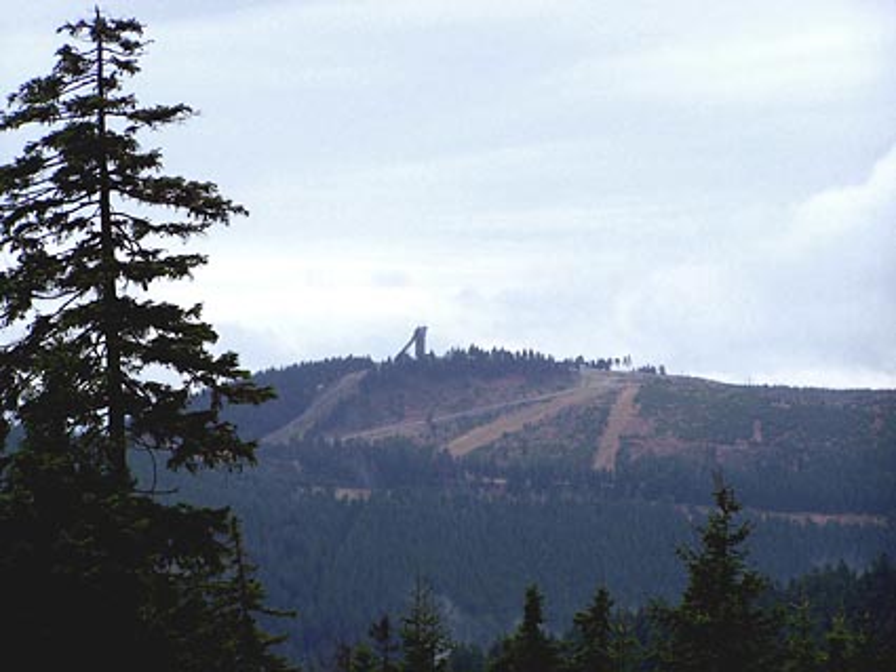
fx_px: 4117
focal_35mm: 159
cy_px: 336
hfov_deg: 12.4
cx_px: 448
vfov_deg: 9.3
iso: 64
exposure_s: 1/160
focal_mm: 26.4
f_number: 3.3
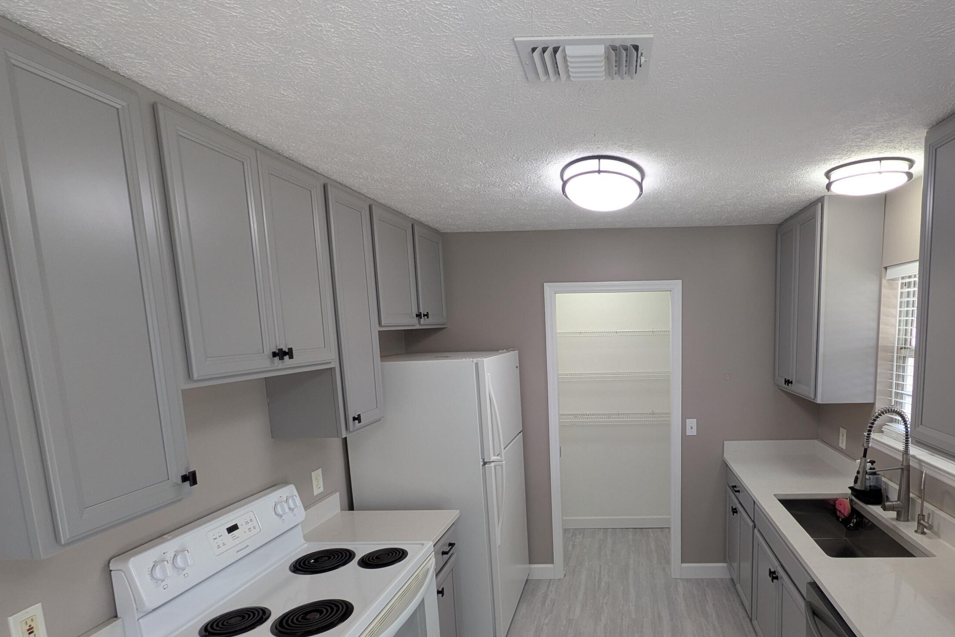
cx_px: 609
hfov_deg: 82.1
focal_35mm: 20
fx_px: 531
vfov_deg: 61.1
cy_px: 398
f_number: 2.2
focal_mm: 1.83
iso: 45
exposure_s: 1/40
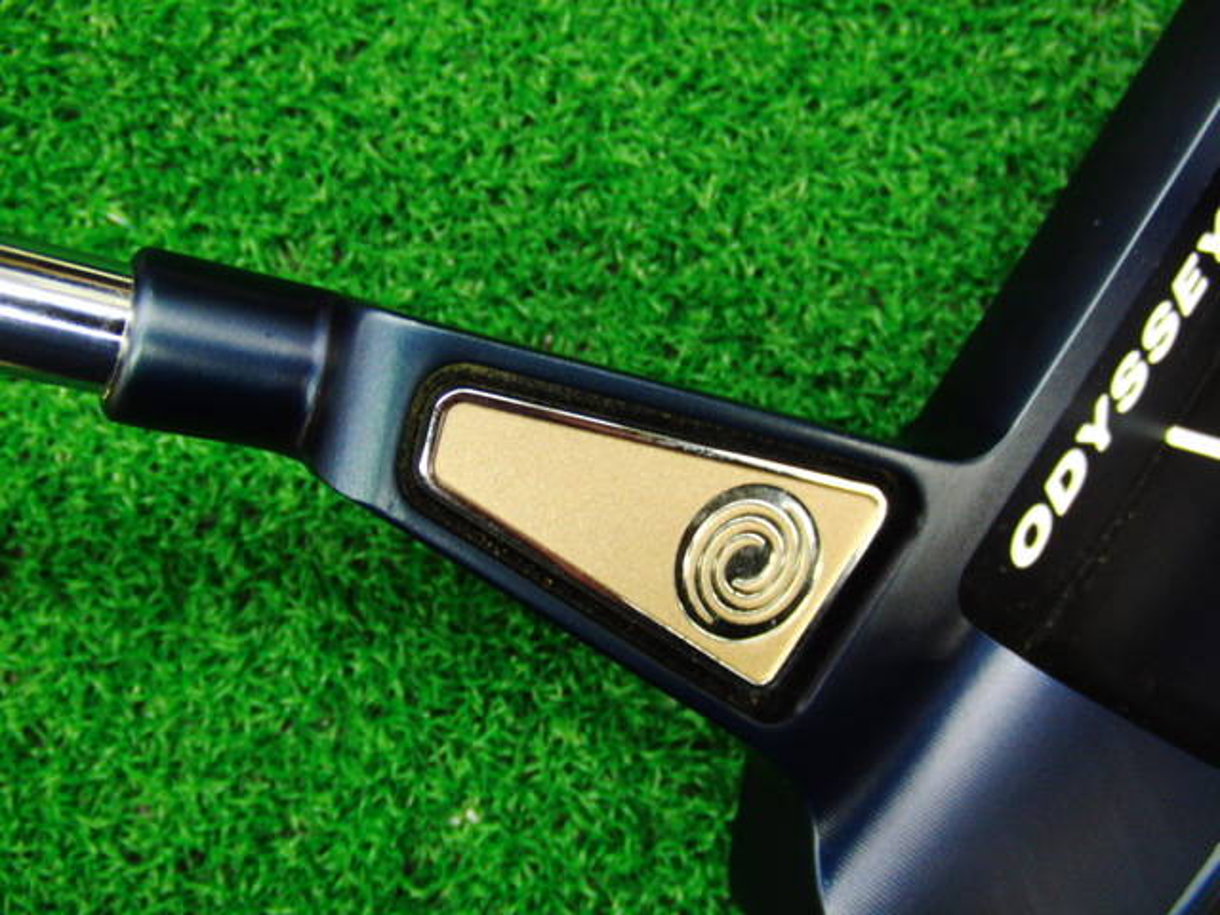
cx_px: 610
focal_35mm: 37
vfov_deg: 38.7
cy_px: 458
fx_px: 1304
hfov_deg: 50.1
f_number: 3.6
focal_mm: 6.42
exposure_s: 1/30
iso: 400
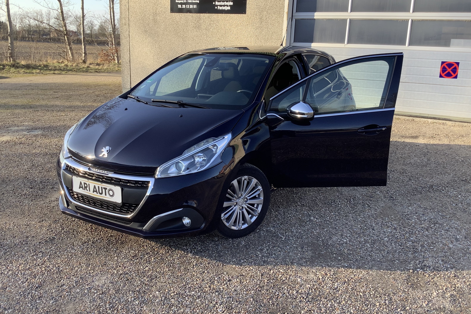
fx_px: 432
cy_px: 147
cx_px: 238
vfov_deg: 40.0
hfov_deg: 57.2
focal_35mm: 33
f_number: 2.4
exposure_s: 1/218
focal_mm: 3.3
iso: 25
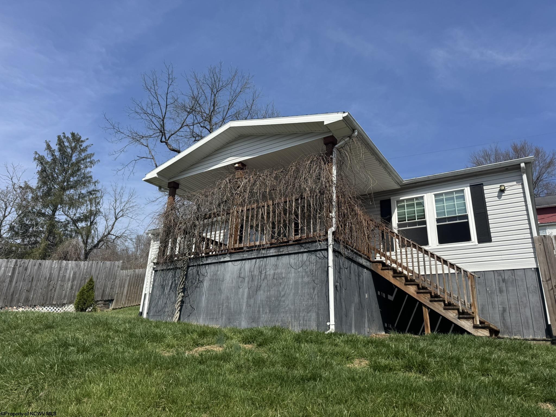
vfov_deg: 56.8
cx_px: 278
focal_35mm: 24
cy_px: 208
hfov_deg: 71.6
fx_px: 385
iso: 80
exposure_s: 1/4950
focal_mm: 6.76
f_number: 1.78
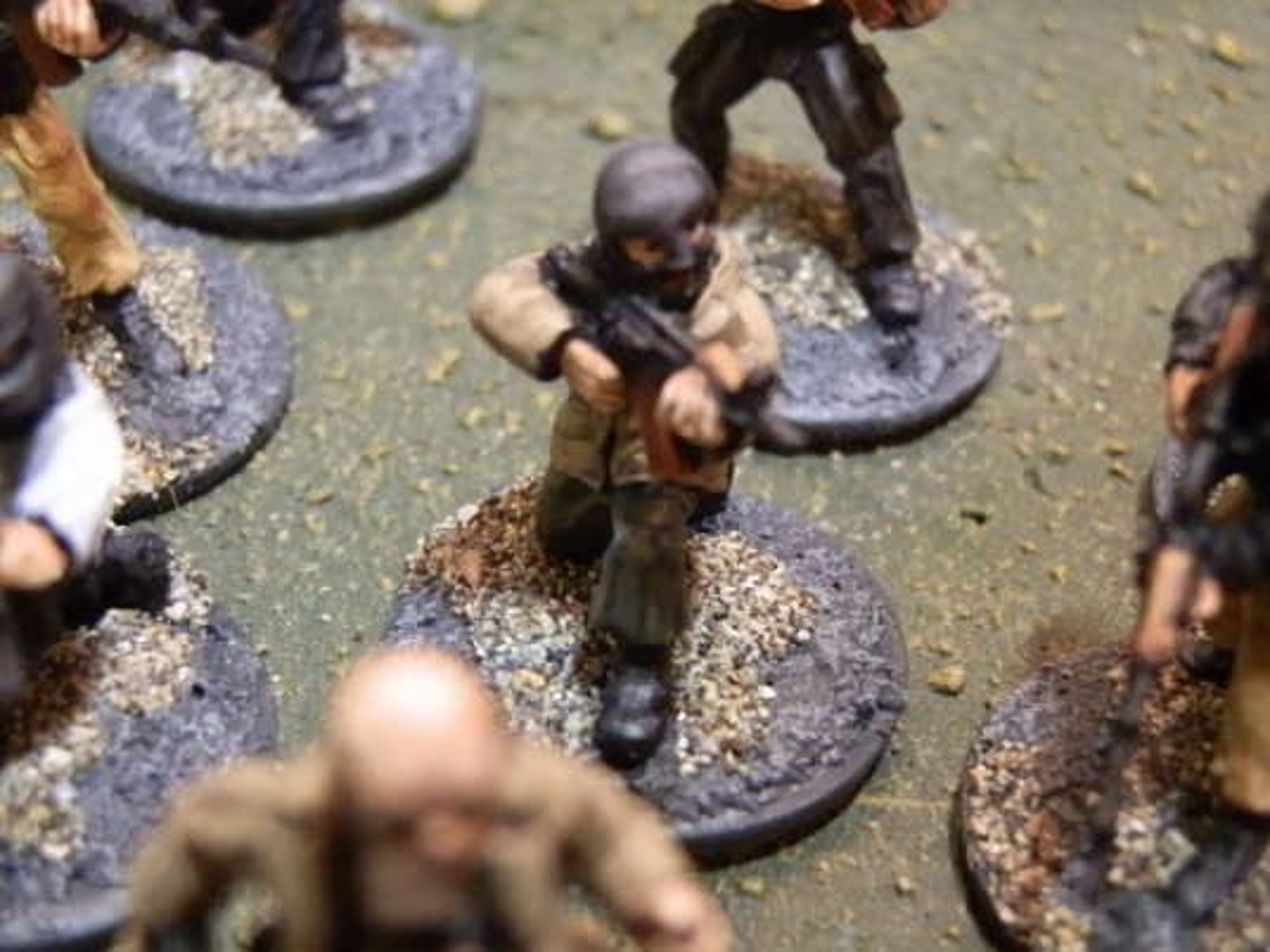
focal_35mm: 61
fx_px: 2238
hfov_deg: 31.7
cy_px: 476
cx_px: 635
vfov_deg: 24.0
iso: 800
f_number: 3.7
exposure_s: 1/40
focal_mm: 10.99
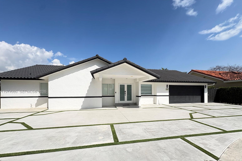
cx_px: 122
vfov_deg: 76.9
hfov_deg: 100.4
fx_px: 101
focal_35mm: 15
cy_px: 92
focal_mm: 2.22
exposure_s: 1/2494
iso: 50
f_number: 2.2
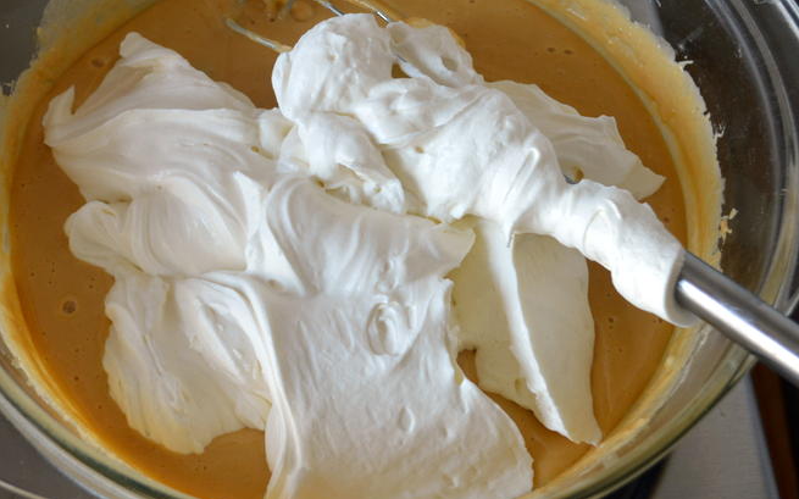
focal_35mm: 63
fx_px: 1371
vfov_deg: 20.6
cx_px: 294
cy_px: 198
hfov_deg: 32.3
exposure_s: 1/125
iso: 220
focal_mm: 30
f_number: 5.6
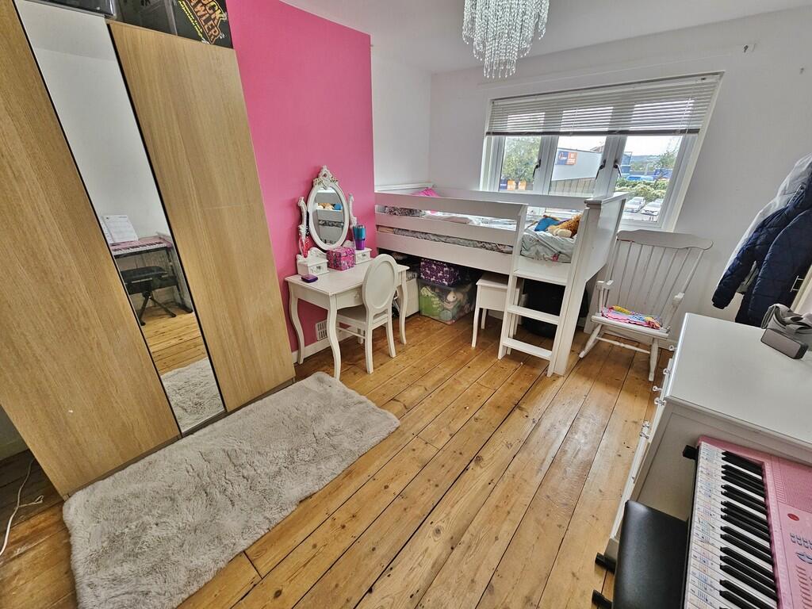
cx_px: 406
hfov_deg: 106.2
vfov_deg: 89.9
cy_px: 304
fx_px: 305
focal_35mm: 13
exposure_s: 1/50
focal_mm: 2.2
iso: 250
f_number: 2.2
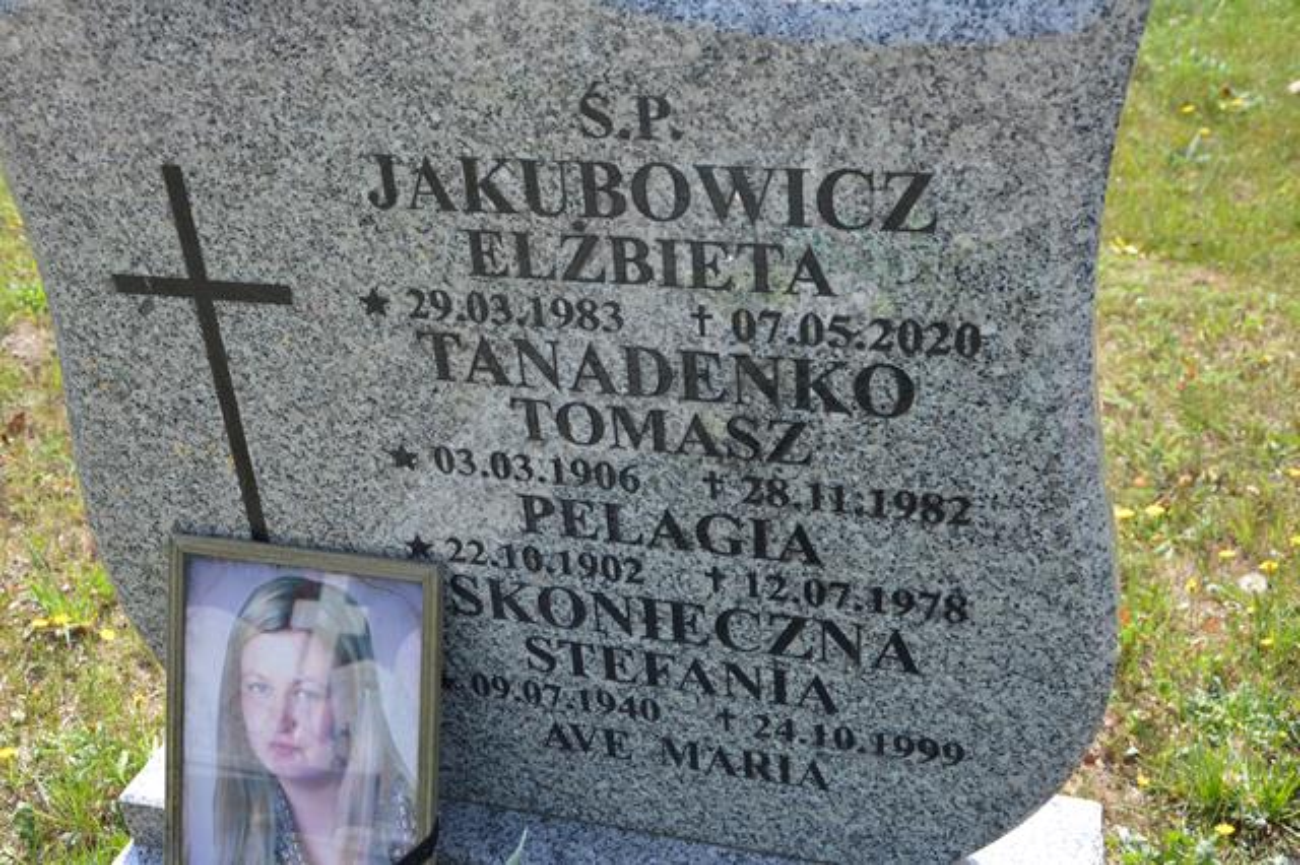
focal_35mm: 42
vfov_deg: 31.9
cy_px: 432
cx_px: 650
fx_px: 1516
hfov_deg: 46.4
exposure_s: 1/125
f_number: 5.6
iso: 100
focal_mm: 28
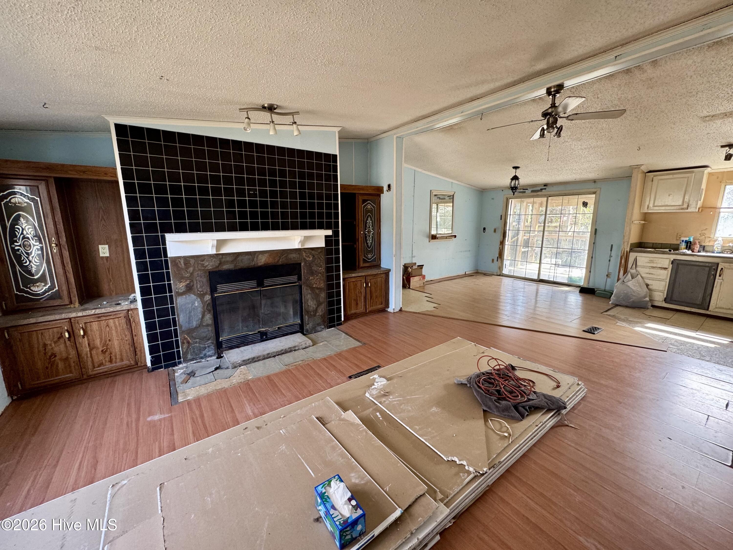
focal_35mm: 14
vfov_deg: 85.7
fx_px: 296
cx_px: 366
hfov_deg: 102.1
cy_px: 275
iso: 160
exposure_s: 1/99
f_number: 2.2
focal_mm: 2.22
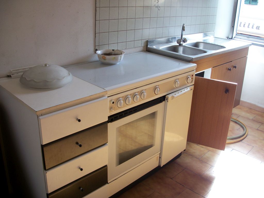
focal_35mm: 35
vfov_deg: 40.7
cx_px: 132
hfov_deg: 52.6
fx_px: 267
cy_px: 99
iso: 80
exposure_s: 1/80
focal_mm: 6.3
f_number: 3.1
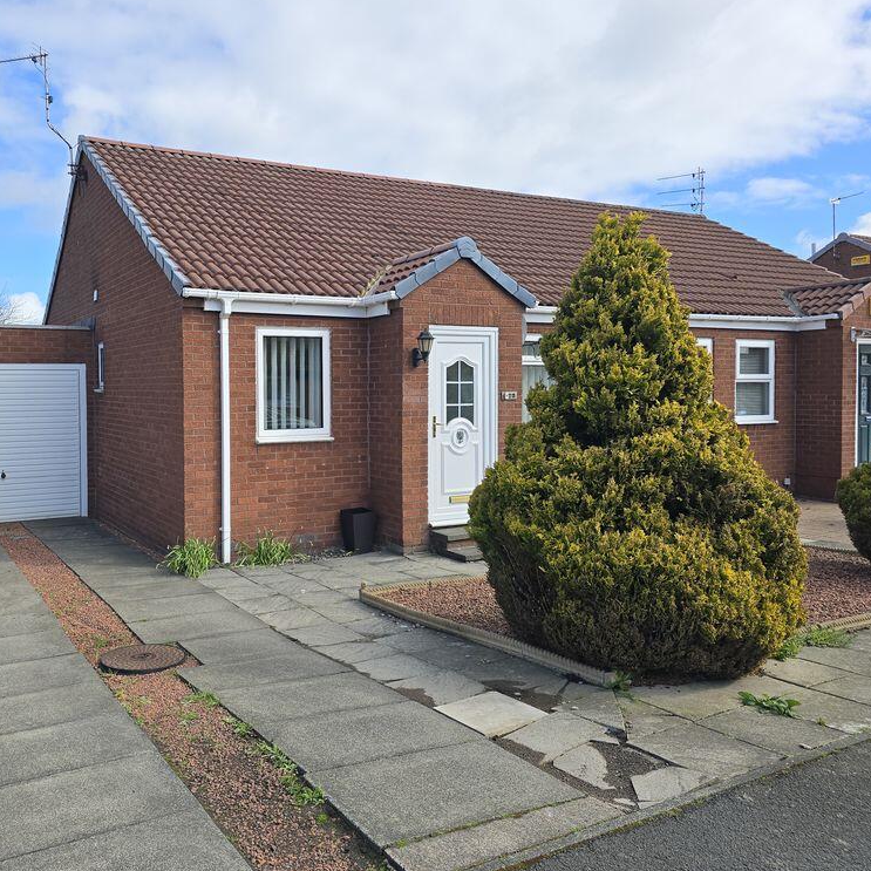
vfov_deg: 57.3
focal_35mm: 28
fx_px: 797
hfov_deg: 56.2
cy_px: 423
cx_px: 297
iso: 12
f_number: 1.7
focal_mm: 6.3
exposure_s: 1/556
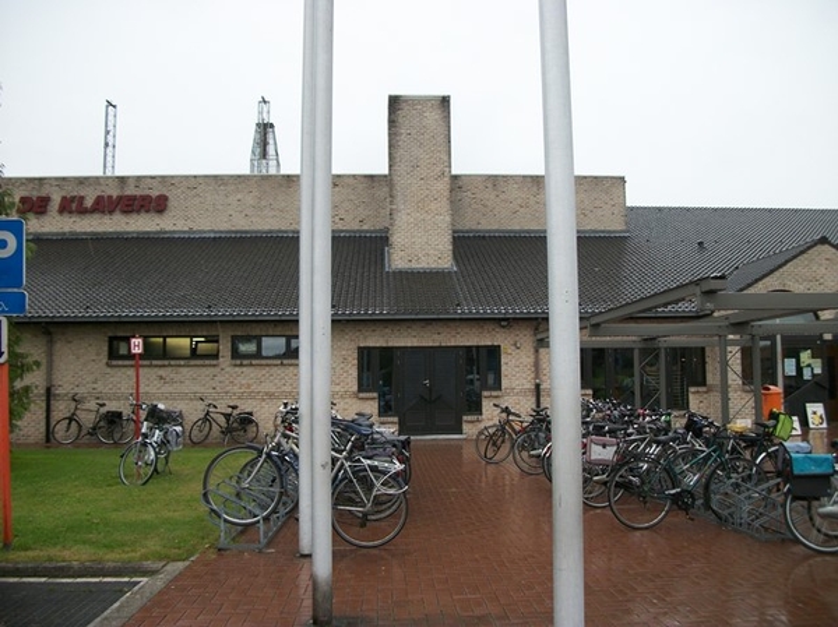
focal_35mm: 32
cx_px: 419
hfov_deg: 56.9
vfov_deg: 44.1
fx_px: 774
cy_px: 314
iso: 80
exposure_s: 1/320
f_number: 2.9
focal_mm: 5.7
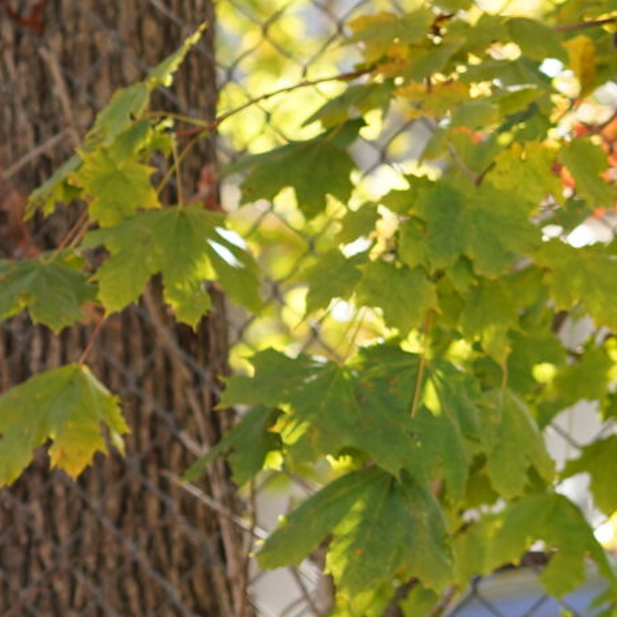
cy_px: 360
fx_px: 4799
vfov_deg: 7.4
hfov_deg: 6.9
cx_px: -882
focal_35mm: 238
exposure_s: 1/125
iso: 100
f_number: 3.2
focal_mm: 50
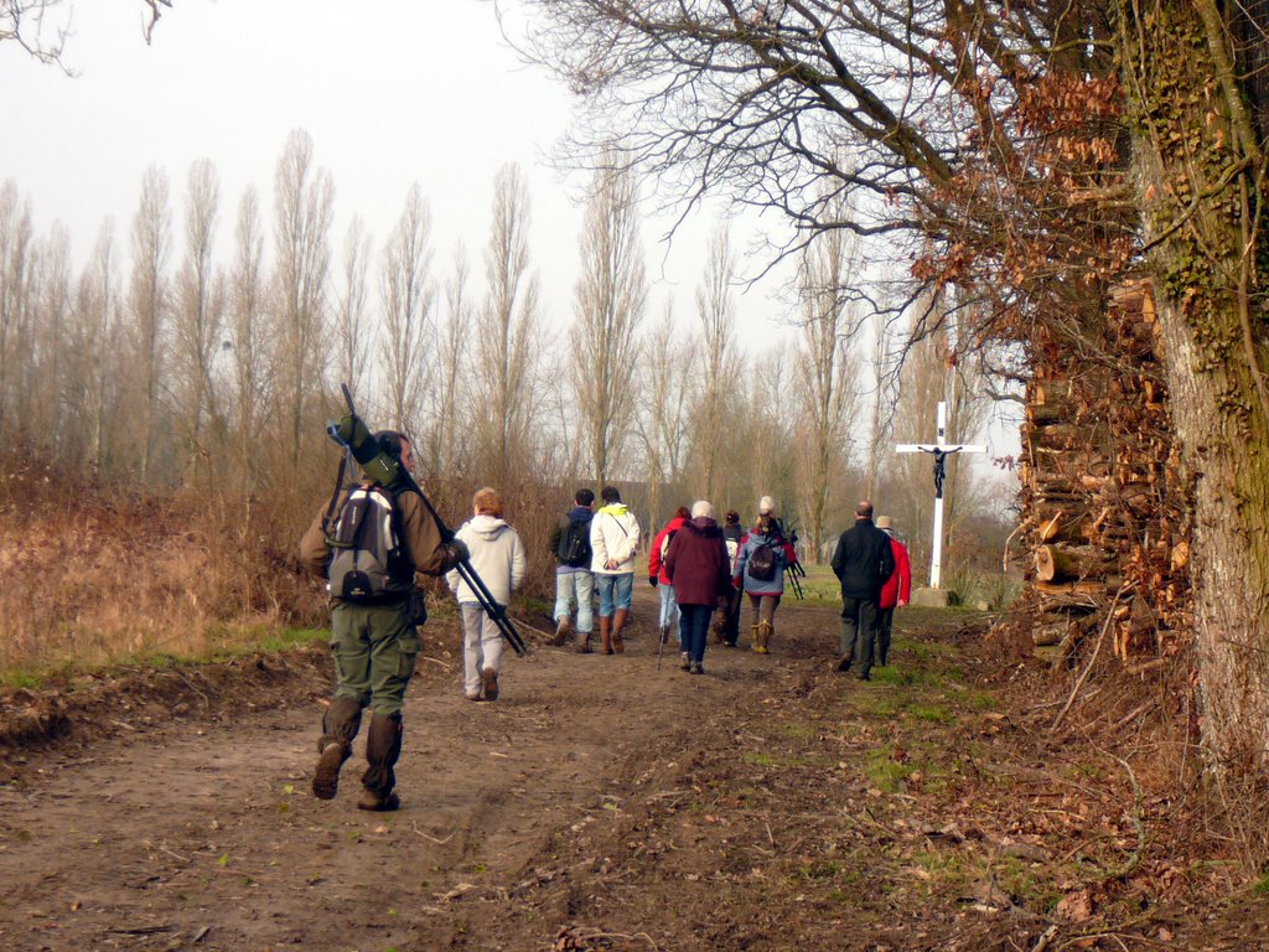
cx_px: 634
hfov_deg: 20.7
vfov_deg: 15.6
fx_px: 3483
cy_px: 476
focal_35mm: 95
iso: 80
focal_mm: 14.1
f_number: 3.9
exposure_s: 1/250
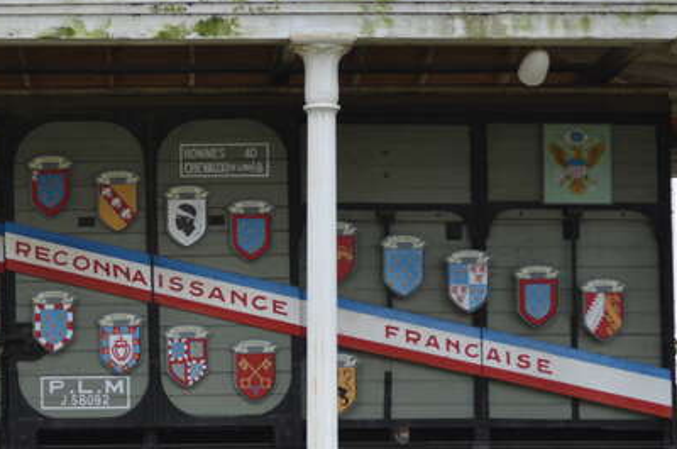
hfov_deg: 16.2
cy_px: 302
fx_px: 2365
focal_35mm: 126
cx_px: 140
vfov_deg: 10.8
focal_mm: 42
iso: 160
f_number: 5.3
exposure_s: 1/30
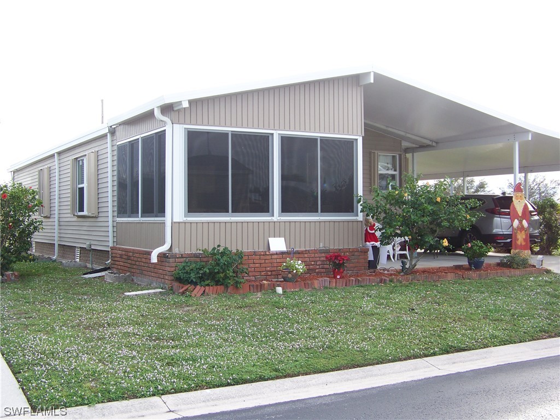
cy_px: 210
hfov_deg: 43.9
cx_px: 280
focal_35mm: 43
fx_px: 696
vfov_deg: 33.6
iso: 64
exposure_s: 1/125
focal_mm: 6.75
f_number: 2.8
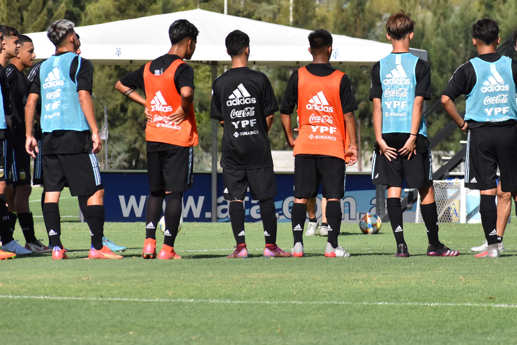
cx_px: 340
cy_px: 119
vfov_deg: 3.4
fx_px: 5726
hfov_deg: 5.2
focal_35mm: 399
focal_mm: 175
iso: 800
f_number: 7.1
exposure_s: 1/3200
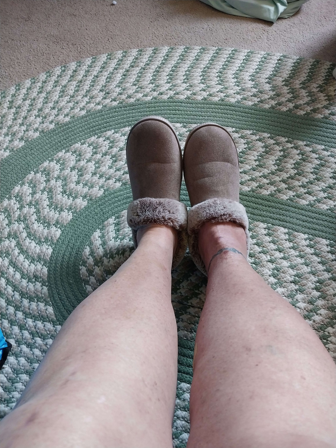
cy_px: 224
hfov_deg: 53.1
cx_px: 168
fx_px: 336
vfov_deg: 67.3
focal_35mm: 26
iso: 320
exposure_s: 1/60
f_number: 1.8
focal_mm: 4
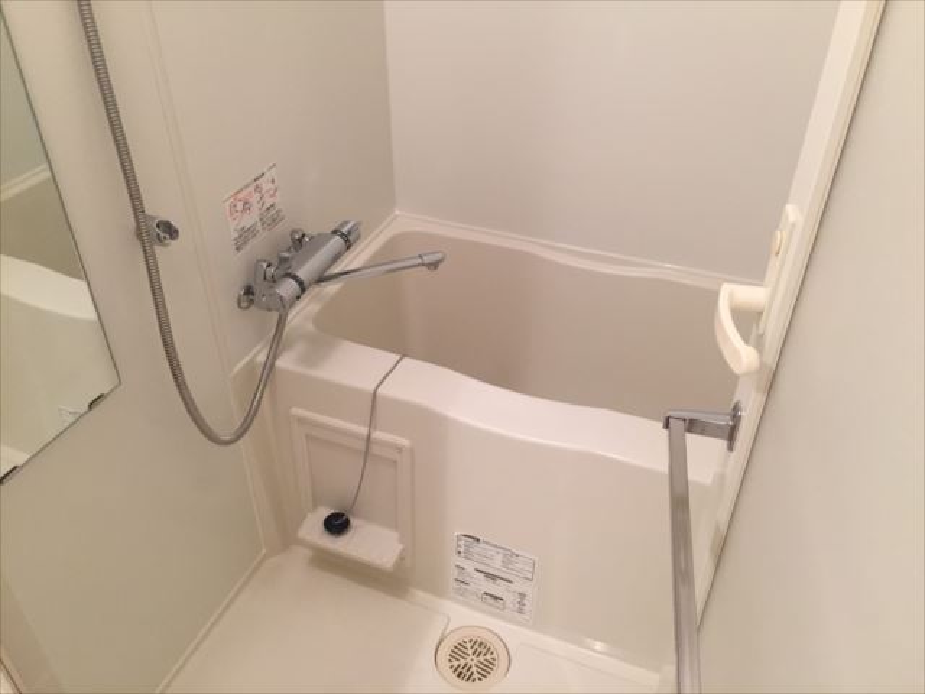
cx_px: 462
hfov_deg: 61.7
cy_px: 347
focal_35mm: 29
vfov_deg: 48.2
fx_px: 775
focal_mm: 4.15
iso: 64
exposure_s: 1/33
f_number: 2.2
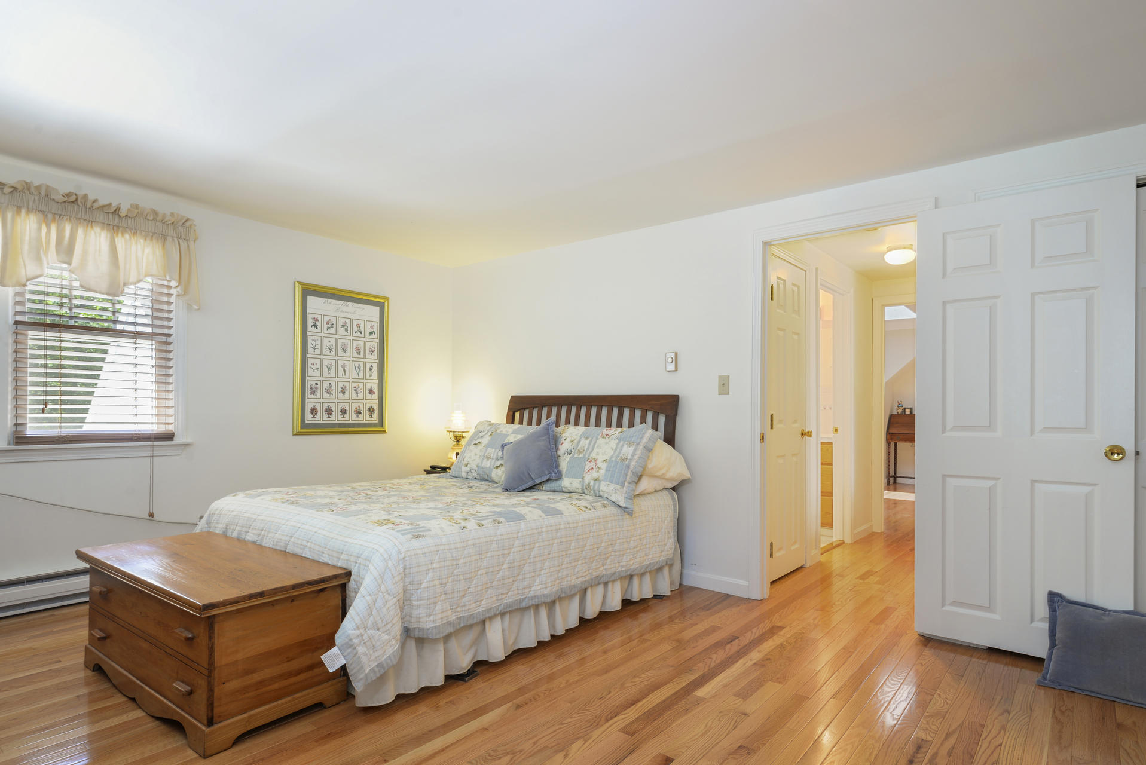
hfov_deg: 86.9
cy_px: 382
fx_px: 605
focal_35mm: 19
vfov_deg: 64.6
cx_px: 573
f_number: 8
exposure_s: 1/1.25
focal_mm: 19
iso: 200
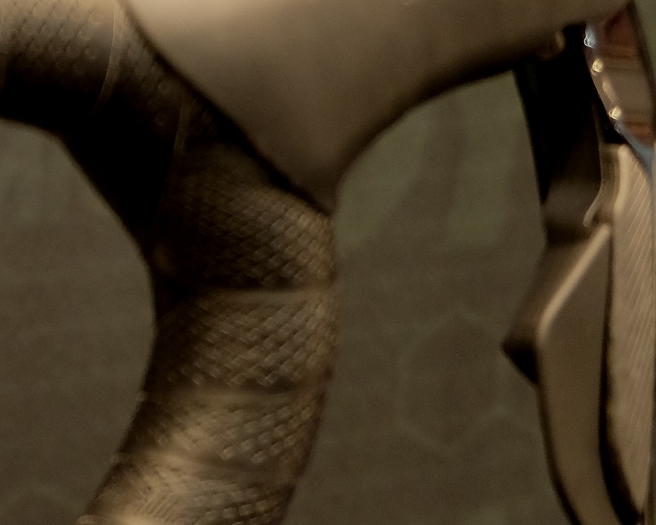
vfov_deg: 9.7
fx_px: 3107
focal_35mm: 160
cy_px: 256
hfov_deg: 11.4
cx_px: -396
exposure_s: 1/10
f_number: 3.2
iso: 800
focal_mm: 25.4
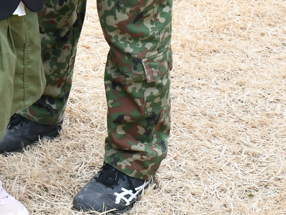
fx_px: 1504
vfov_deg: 7.9
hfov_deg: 10.4
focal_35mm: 182
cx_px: -178
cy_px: -169
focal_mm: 30
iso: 250
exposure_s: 1/125
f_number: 5.6
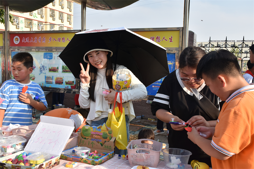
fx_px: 275
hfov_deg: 49.6
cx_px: 127
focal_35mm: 39
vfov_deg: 34.2
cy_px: 84
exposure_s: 1/500
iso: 280
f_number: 8
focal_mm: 26
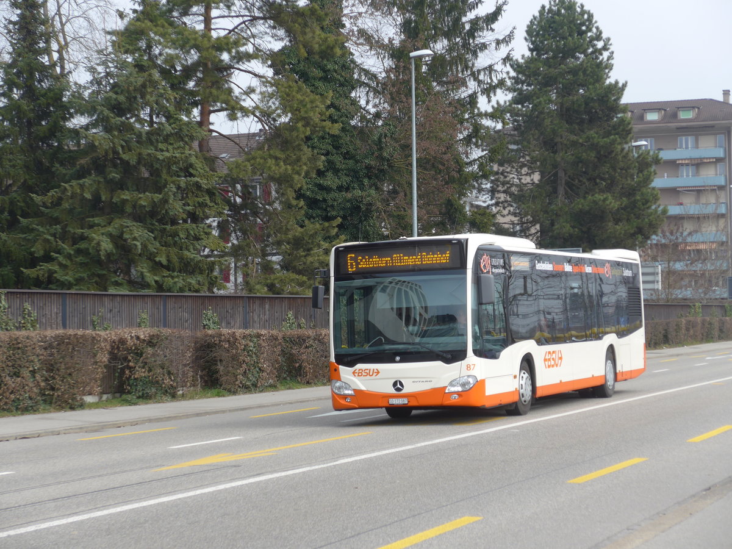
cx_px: 366
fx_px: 1692
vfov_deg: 18.4
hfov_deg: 24.4
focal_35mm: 80
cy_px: 274
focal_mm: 17
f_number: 4.5
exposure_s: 1/320
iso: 80
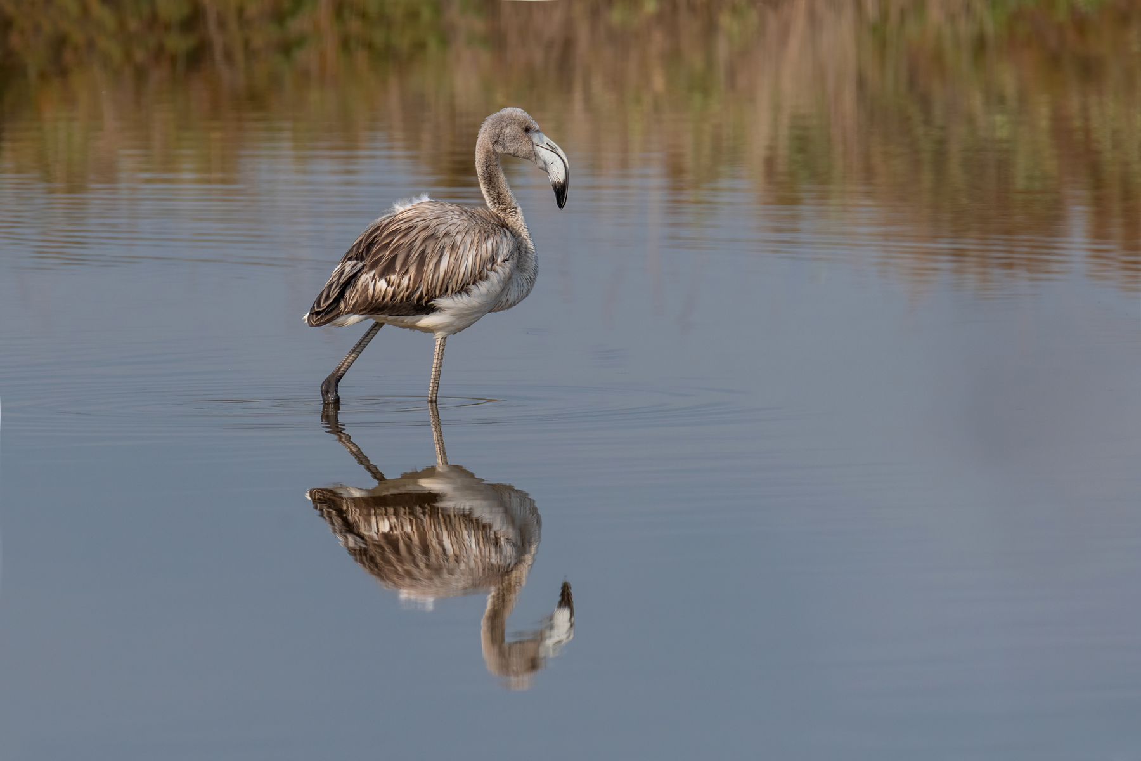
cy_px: 380
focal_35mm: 900
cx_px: 570
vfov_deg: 1.5
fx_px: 28523
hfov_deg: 2.3
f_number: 8
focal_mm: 600
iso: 360
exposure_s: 1/1250
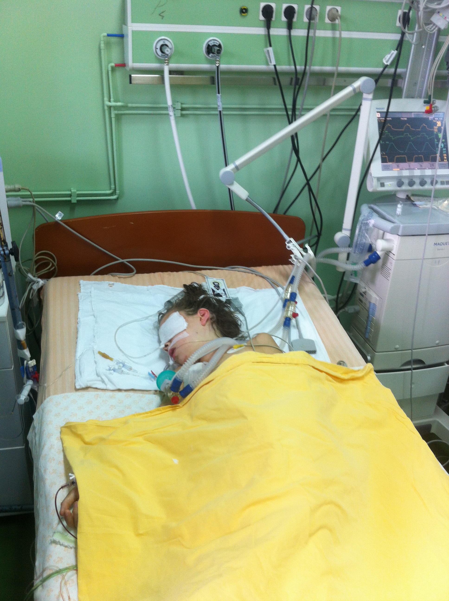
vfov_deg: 52.7
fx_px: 607
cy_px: 300
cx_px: 224
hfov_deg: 40.6
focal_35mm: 35
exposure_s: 1/15
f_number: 2.8
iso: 80
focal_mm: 3.85
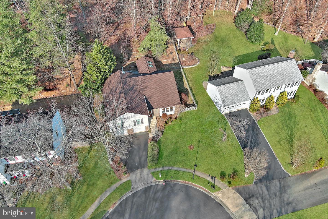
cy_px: 110
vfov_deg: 45.0
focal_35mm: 29
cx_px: 164
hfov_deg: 63.7
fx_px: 264
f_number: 2.8
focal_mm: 10.57
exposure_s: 1/571
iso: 100
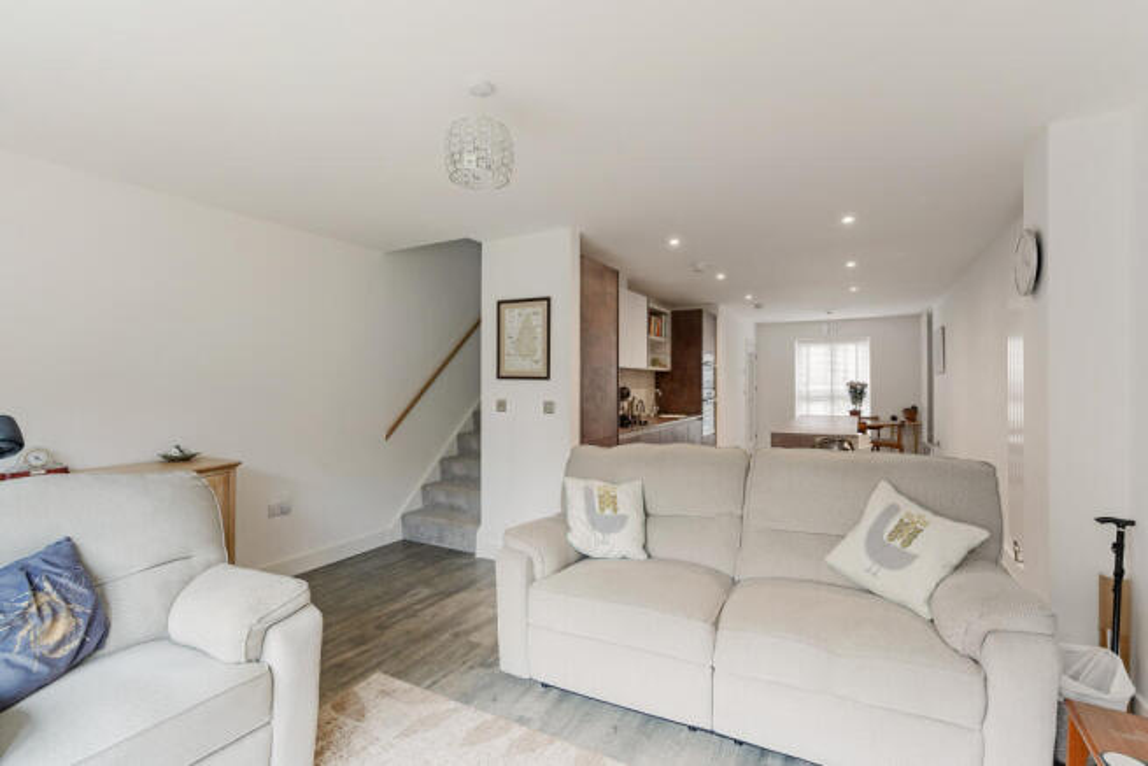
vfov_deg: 73.8
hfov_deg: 96.7
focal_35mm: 16
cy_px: 383
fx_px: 510
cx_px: 574
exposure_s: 1/6
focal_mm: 16
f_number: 8
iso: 640
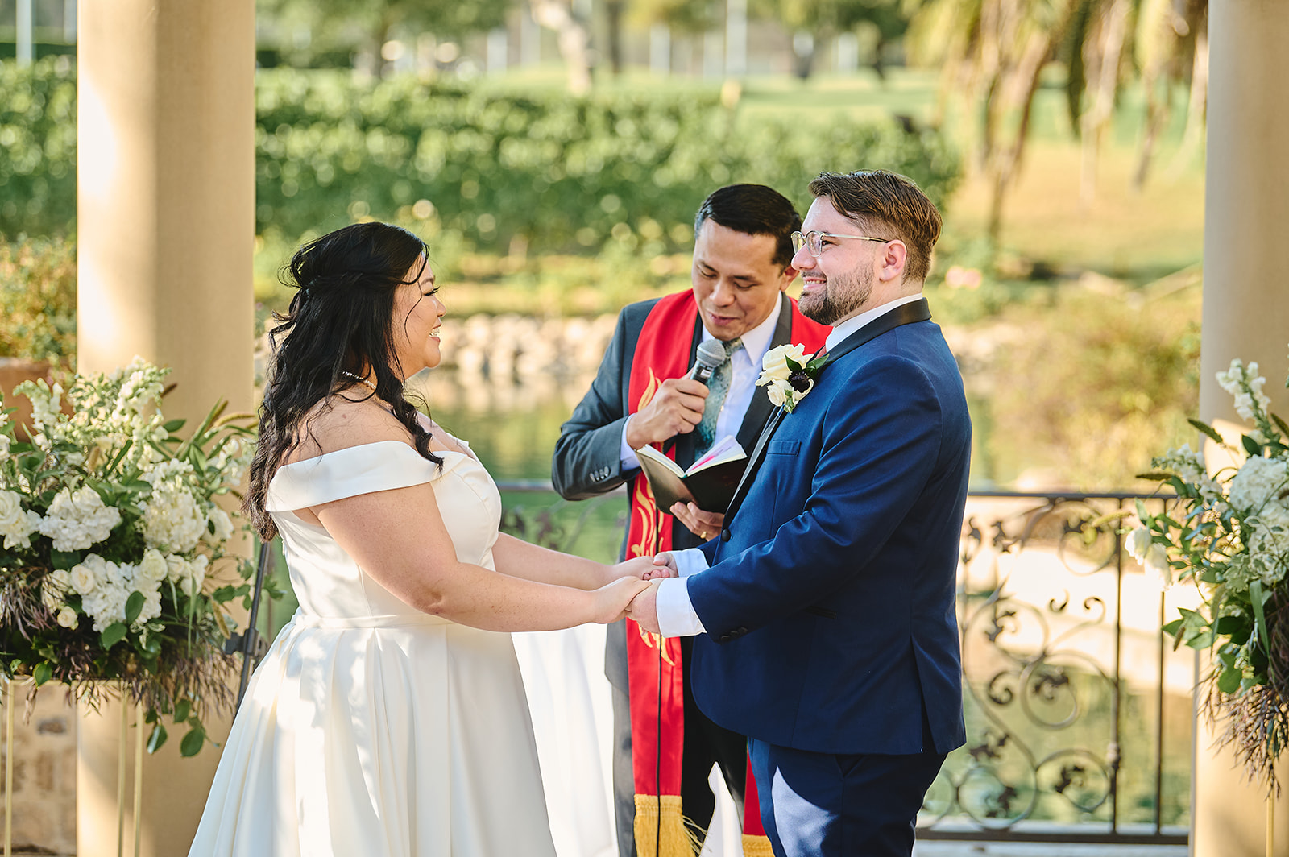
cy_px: 428
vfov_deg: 13.4
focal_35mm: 102
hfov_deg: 20.0
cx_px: 644
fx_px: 3649
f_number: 2.8
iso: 500
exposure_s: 1/800
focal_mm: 102
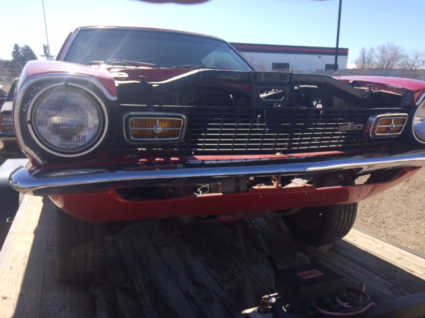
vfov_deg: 48.2
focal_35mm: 29
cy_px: 159
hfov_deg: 61.7
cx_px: 212
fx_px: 356
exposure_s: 1/1208
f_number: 2.2
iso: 32
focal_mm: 4.15
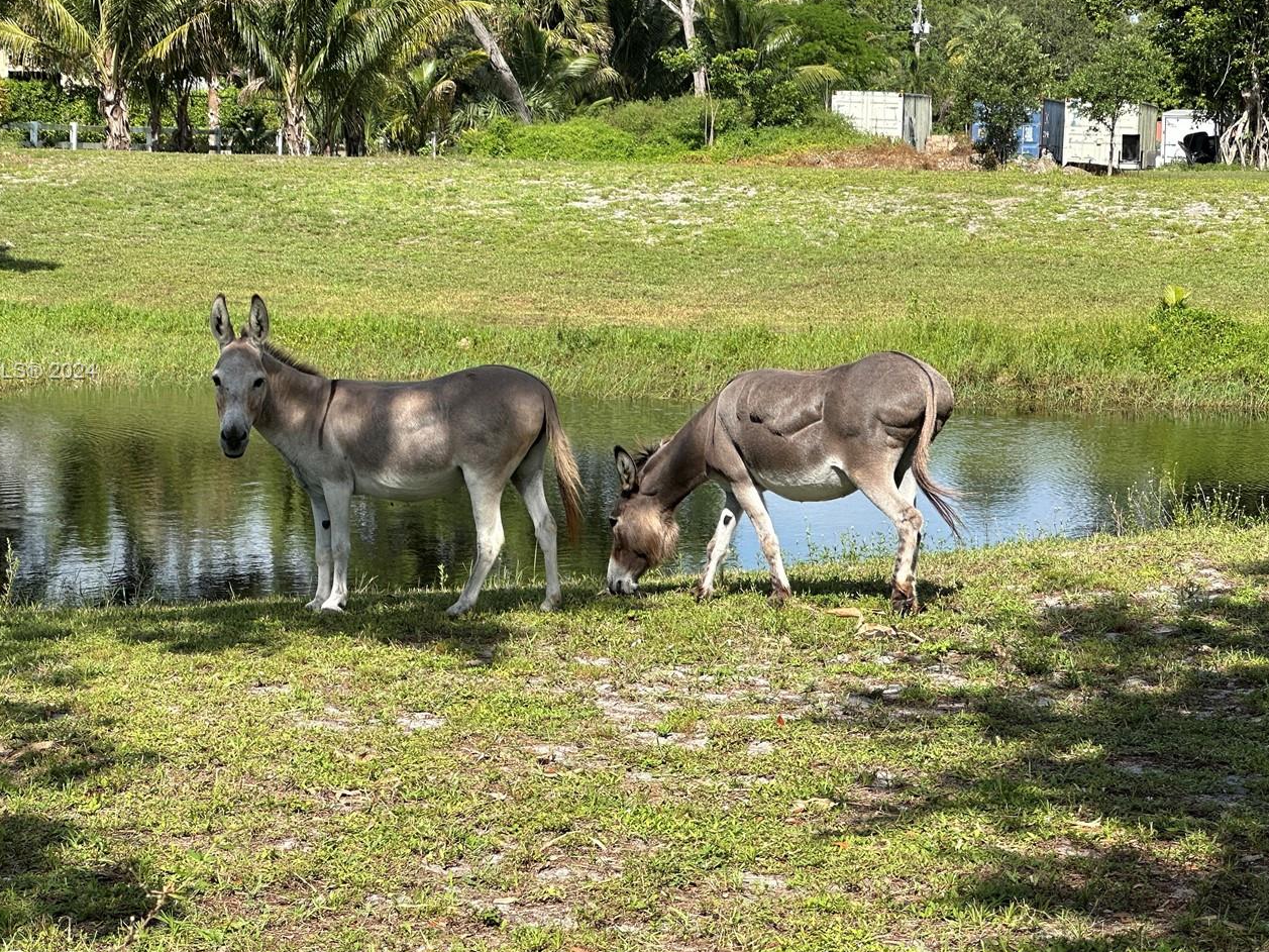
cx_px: 581
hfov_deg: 20.0
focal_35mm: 98
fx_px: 3593
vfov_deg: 15.1
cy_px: 373
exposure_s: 1/513
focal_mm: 9
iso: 32
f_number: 2.8
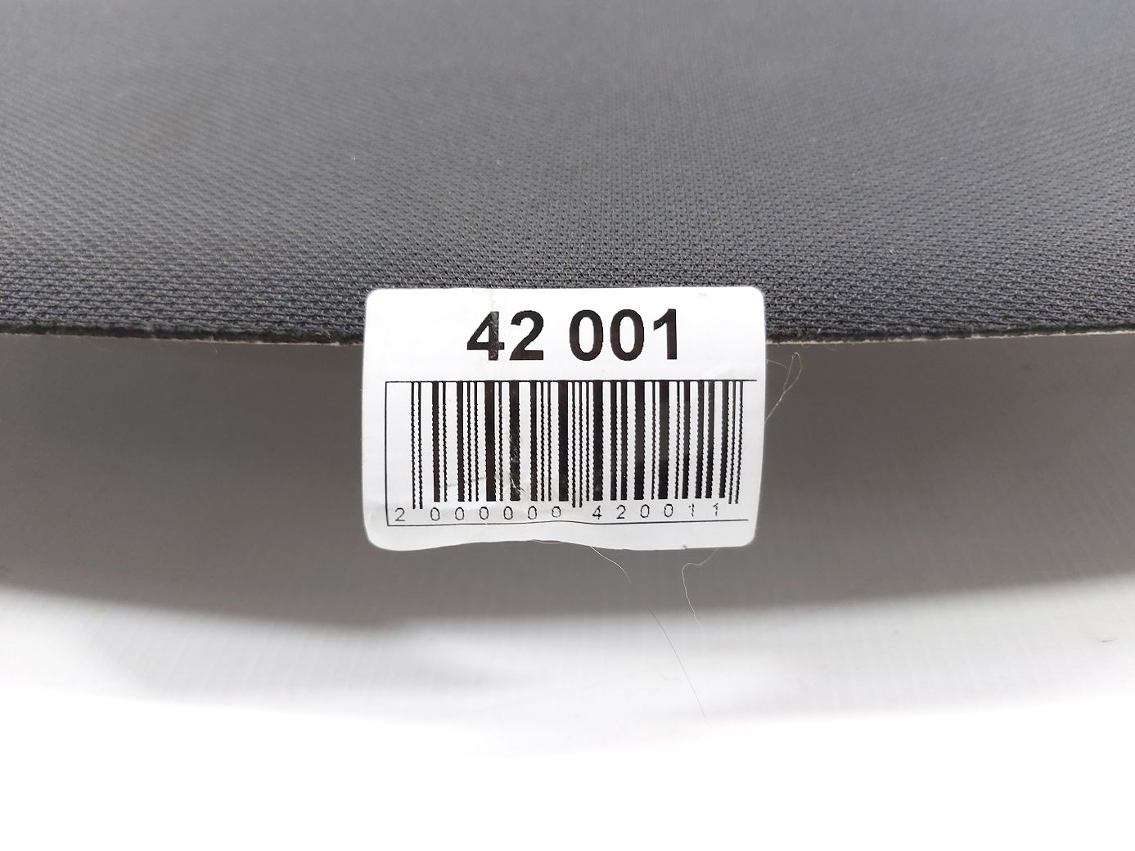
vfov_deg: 56.8
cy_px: 426
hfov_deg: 71.6
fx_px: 787
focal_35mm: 24
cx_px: 568
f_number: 1.8
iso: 160
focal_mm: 5.23
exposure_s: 1/50
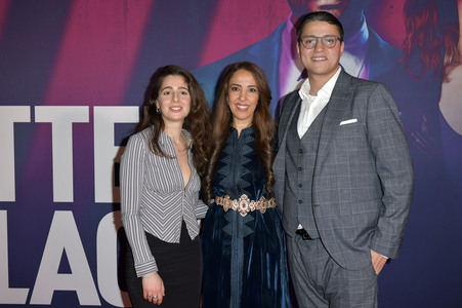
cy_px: 154
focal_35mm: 48
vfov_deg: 28.0
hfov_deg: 41.1
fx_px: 616
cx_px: 231
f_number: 5.6
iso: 800
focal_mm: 48
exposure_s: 1/200
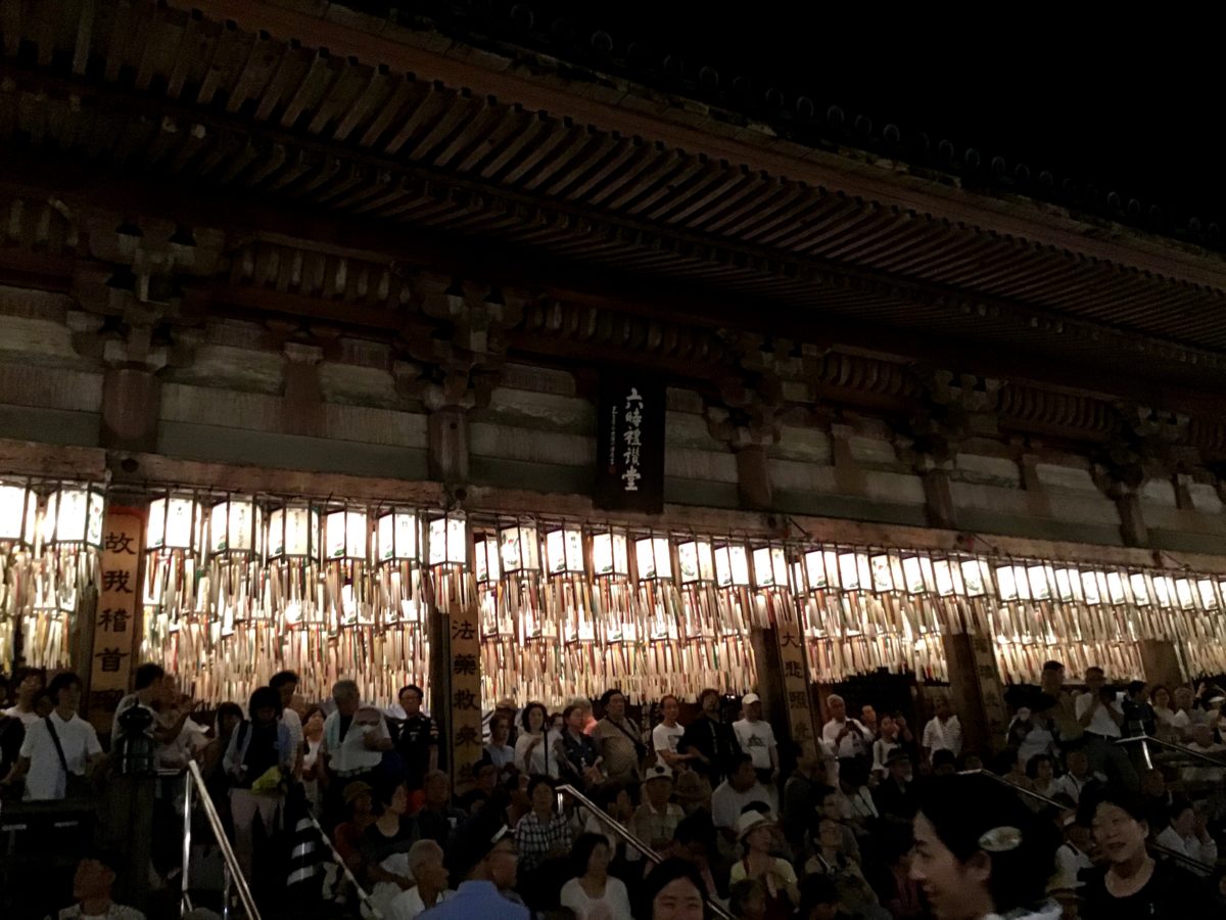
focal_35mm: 31
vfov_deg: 45.4
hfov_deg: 58.4
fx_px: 1098
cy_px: 460
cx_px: 613
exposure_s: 1/15
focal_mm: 3.3
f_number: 2.4
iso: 250
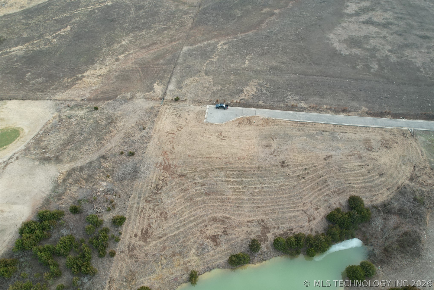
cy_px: 145
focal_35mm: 22
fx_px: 265
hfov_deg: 78.6
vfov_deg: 57.2
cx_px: 217
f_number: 2.8
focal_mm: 8.38
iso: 100
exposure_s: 1/200
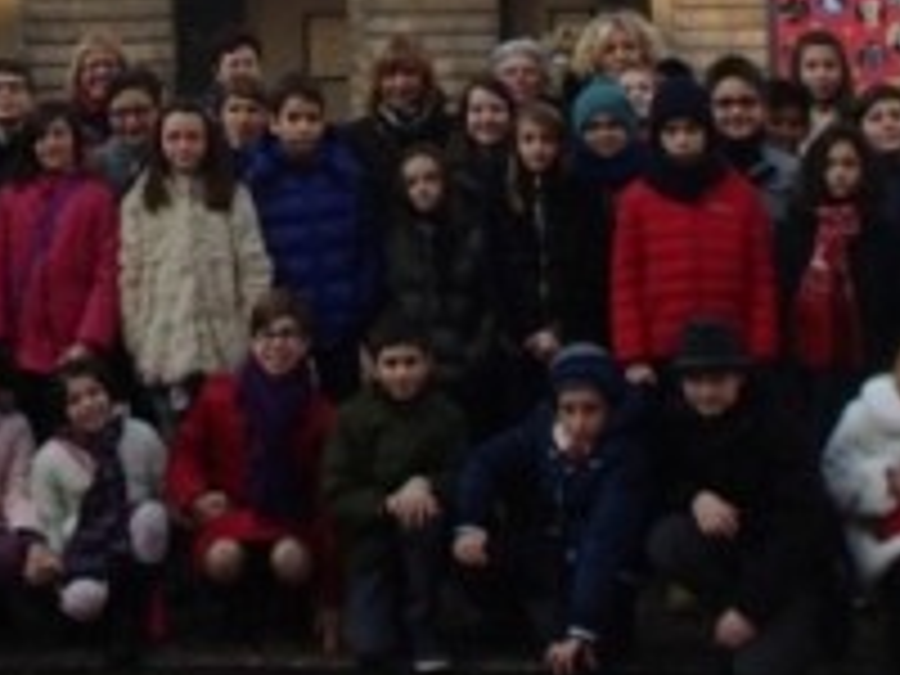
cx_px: 297
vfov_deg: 17.9
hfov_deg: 24.9
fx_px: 2028
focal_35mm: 78
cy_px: -162
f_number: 3.9
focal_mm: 5
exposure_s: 1/400
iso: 100
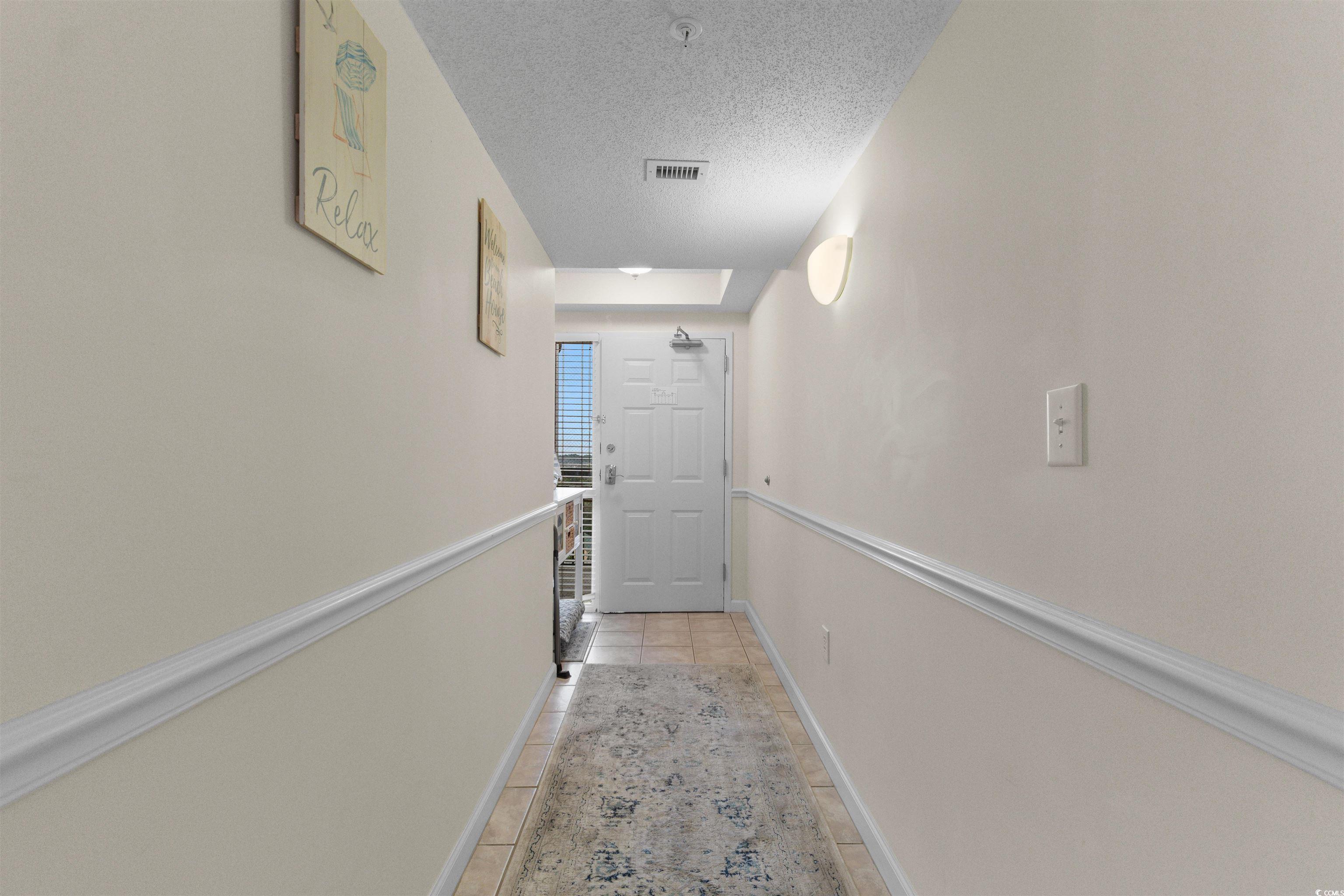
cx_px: 672
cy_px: 448
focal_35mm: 15
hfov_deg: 100.4
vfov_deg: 77.3
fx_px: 560
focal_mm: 10
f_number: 4.5
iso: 100
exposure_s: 1.6
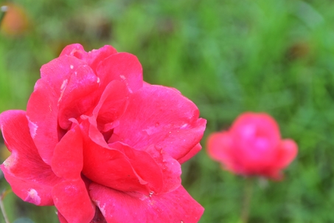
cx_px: 147
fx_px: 3683
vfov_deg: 3.5
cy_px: 140
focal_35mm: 397
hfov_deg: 5.2
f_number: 10
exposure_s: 1/50
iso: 400
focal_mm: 200
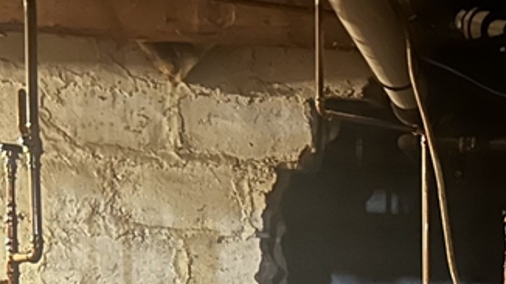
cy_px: 526
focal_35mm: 89
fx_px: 1194
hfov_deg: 22.0
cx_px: 619
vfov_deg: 12.3
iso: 1600
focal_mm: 5.7
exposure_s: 1/9
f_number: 1.5
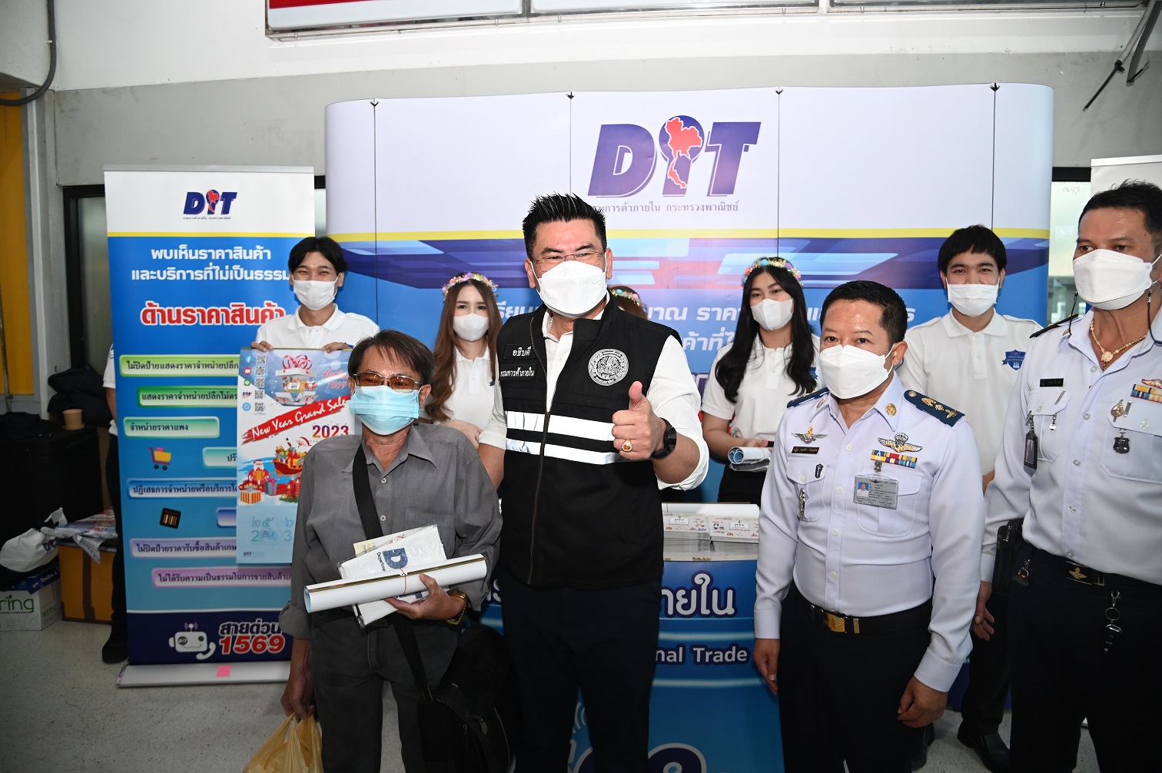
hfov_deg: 73.8
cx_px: 581
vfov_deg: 53.1
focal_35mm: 24
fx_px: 774
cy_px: 386
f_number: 4
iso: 2000
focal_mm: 24
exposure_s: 1/320
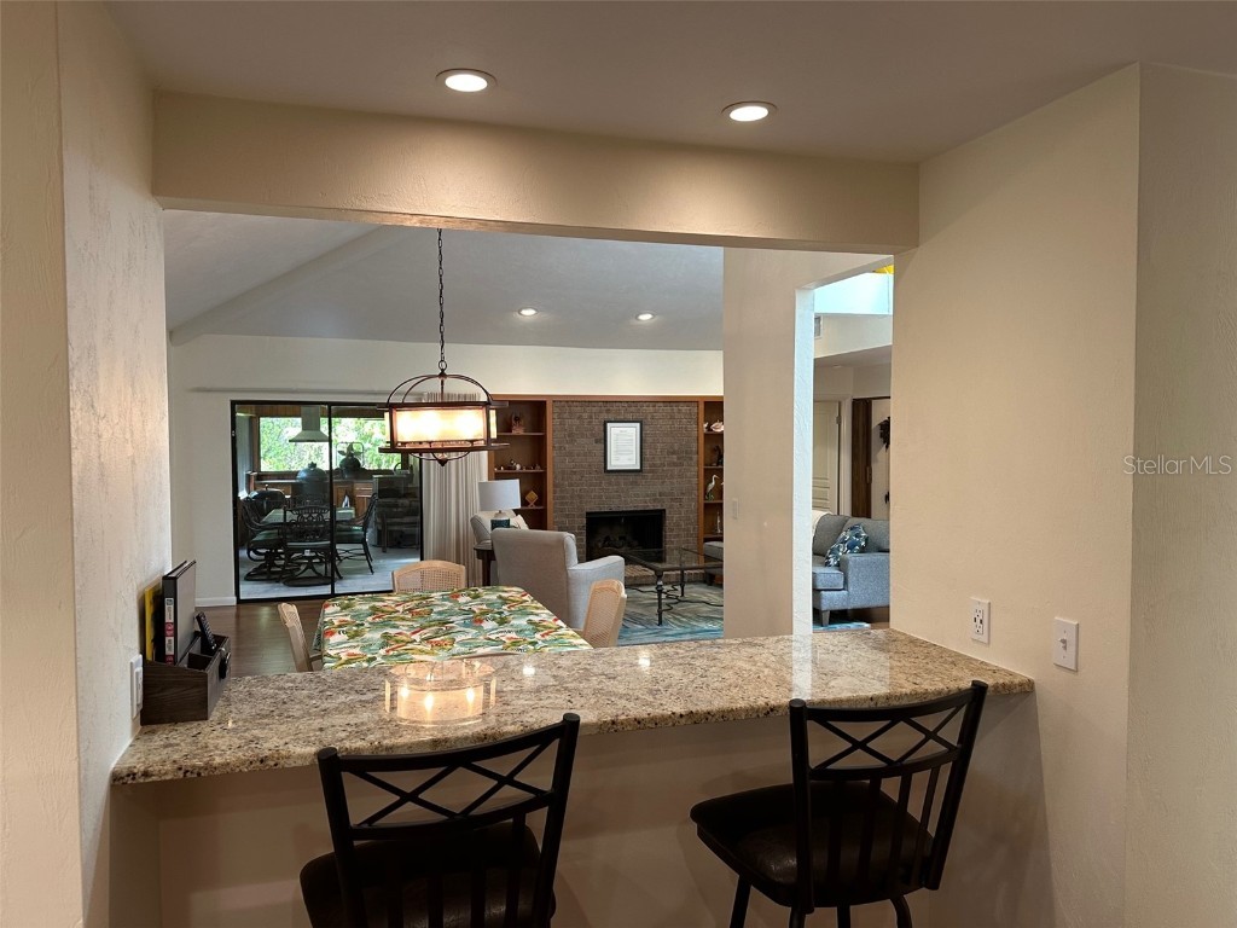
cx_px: 618
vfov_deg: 56.8
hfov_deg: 71.6
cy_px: 464
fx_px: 858
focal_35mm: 24
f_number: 1.78
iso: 160
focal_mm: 6.86
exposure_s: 1/60
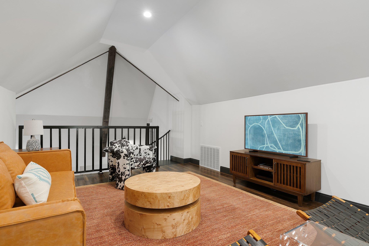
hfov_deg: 93.3
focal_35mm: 17
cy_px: 123
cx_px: 184
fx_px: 174
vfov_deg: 70.5
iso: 2000
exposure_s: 1/4
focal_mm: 17
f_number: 7.1
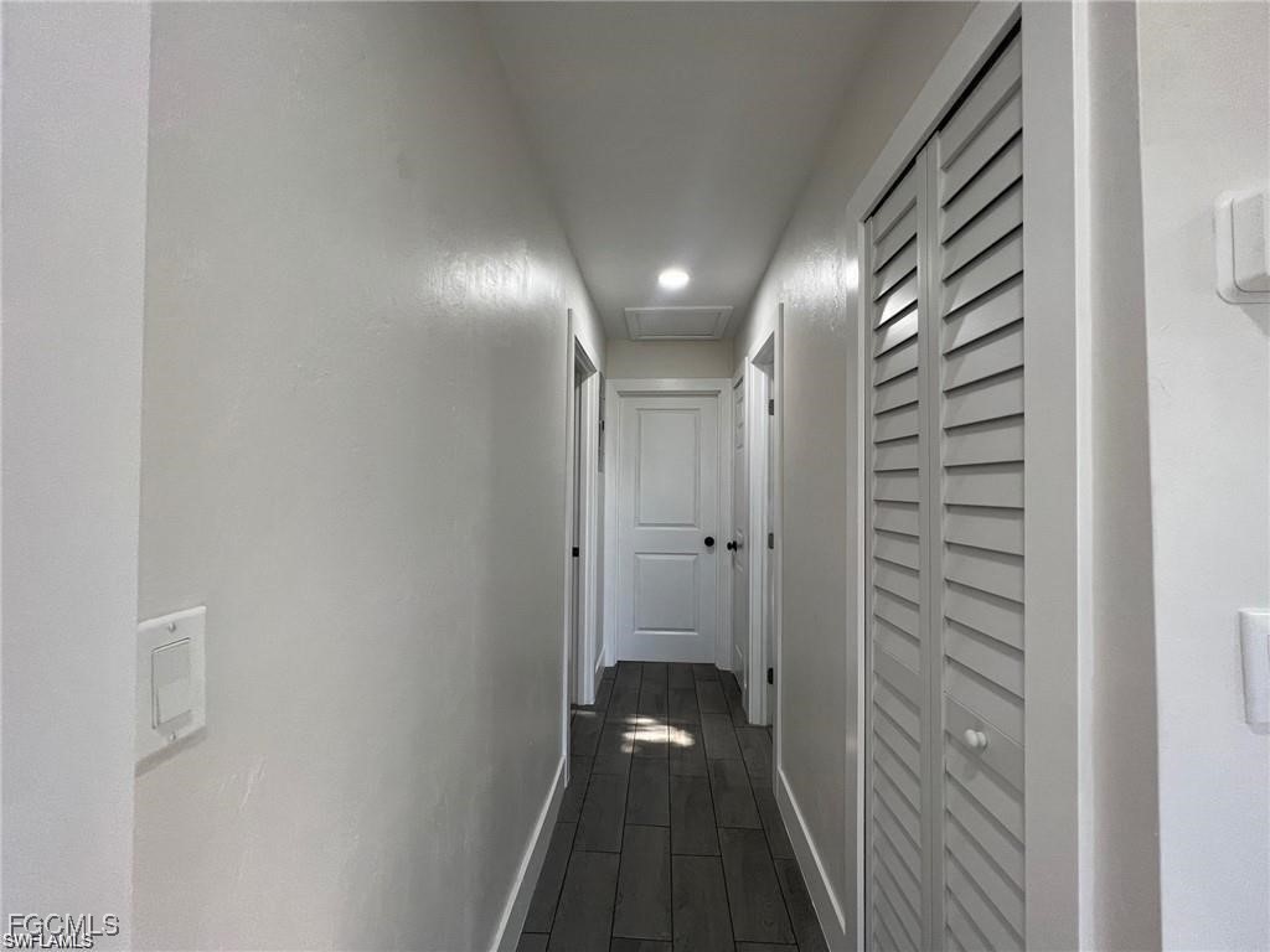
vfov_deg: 89.9
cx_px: 635
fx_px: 477
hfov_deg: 106.2
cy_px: 476
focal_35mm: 13
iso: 100
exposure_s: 1/120
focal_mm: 1.57
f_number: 1.8
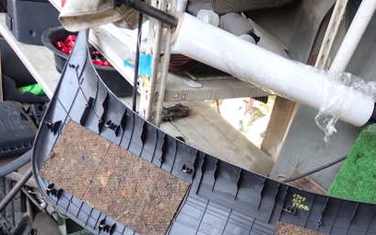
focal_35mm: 39
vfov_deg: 32.1
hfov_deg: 49.0
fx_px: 400
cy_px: 178
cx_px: 267
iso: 100
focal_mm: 4.5
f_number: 2
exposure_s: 1/60
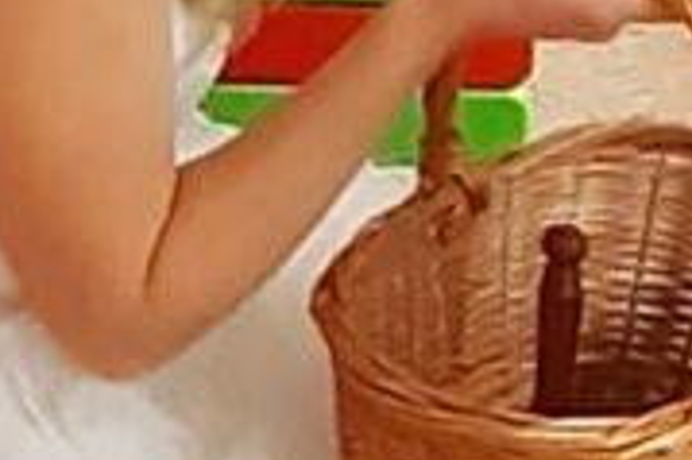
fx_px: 2324
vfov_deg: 10.5
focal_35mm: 121
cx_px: -135
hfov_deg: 16.3
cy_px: -414
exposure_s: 1/25
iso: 320
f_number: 2.2
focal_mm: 1.13
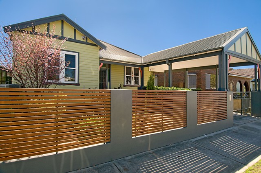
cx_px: 130
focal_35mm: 18
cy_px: 86
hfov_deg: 90.1
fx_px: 130
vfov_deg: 67.2
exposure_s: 1/125
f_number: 8
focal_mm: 12
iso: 200
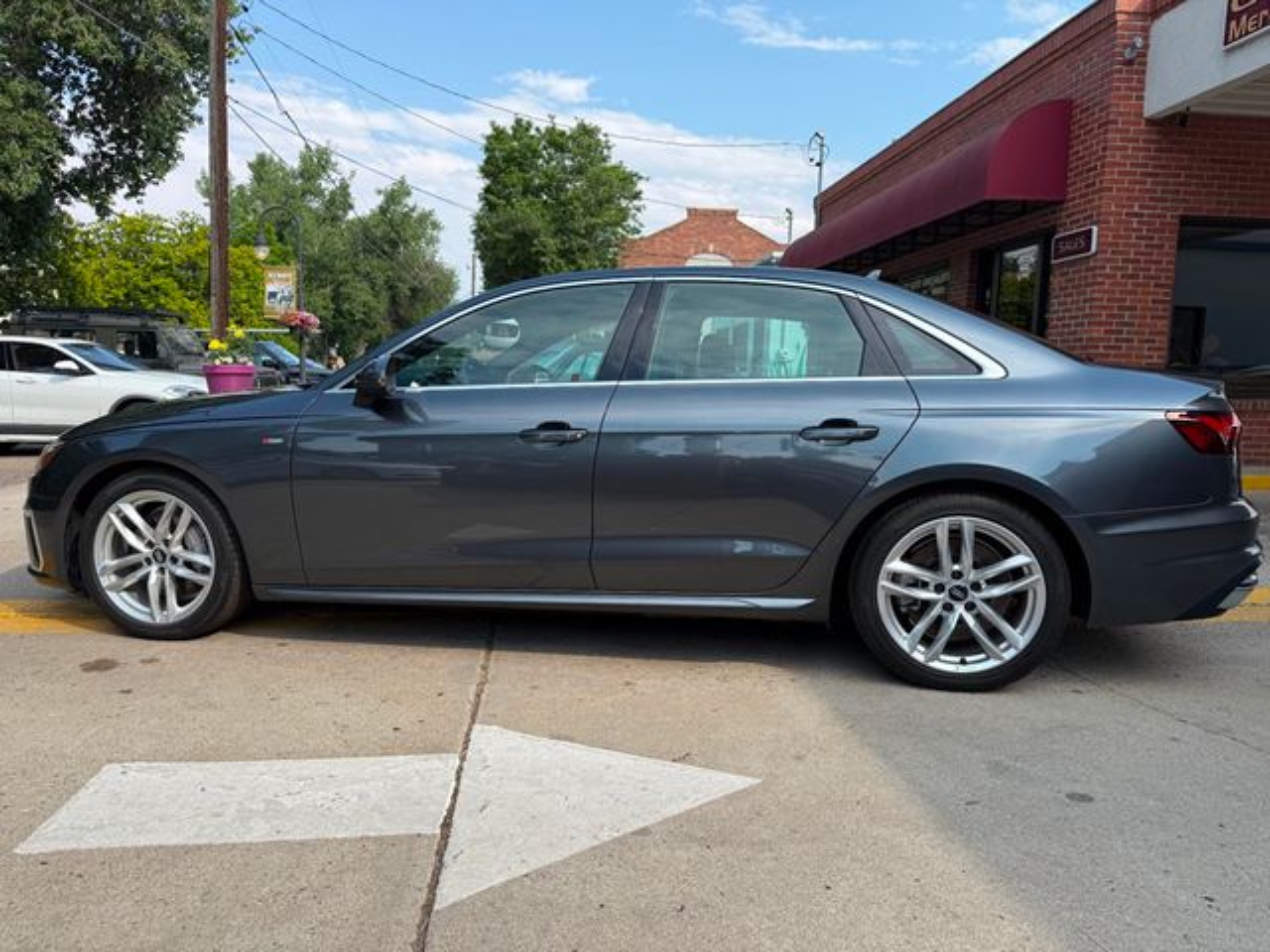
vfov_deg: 56.8
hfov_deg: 71.6
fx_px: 881
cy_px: 476
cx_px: 635
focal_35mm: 24
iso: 80
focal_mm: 6.76
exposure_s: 1/1901
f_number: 1.78
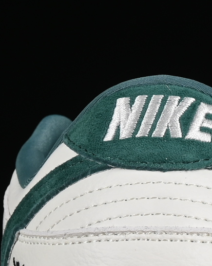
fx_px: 2824
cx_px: 331
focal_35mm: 360
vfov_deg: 5.4
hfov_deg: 4.3
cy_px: 143
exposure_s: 1/80
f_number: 8
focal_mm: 50
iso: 160
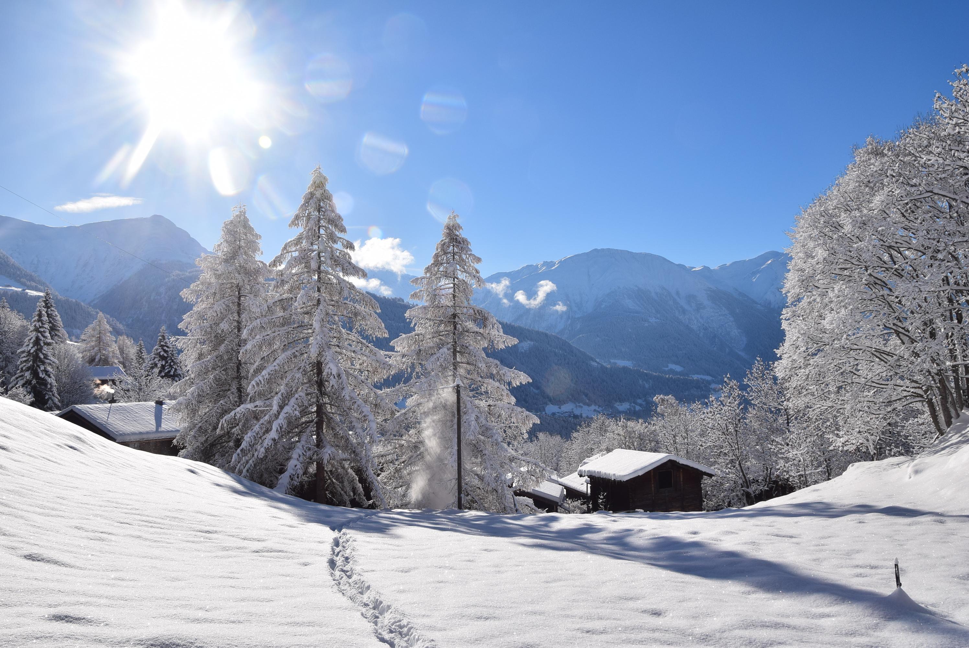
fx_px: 849
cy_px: 324
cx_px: 484
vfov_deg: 41.8
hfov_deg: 59.5
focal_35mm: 32
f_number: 13
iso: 200
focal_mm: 21
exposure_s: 1/800
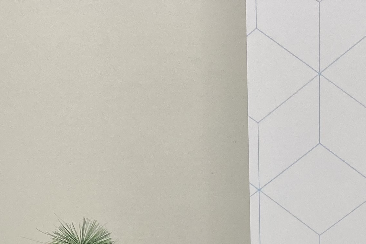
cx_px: 304
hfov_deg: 19.4
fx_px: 1057
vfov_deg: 12.0
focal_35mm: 104
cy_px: 462
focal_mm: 3.99
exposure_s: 1/60
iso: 64
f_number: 1.8
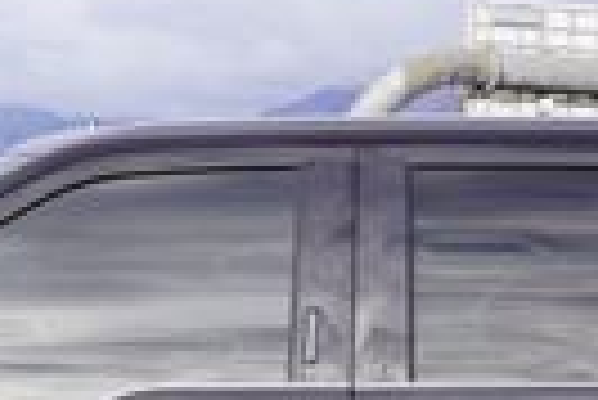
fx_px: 3250
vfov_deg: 6.9
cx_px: 387
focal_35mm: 195
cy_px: 607
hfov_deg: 10.5
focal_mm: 27
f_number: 7.1
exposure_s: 1/100
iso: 100
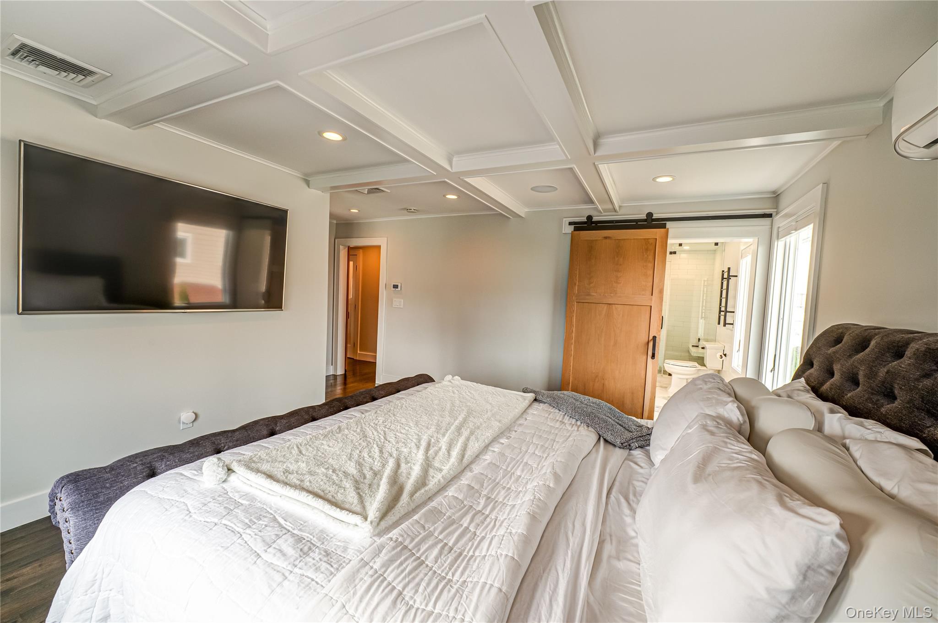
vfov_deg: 81.1
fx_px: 364
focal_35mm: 14
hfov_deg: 104.3
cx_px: 469
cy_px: 312
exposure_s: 1/60
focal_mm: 14
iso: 400
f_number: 8
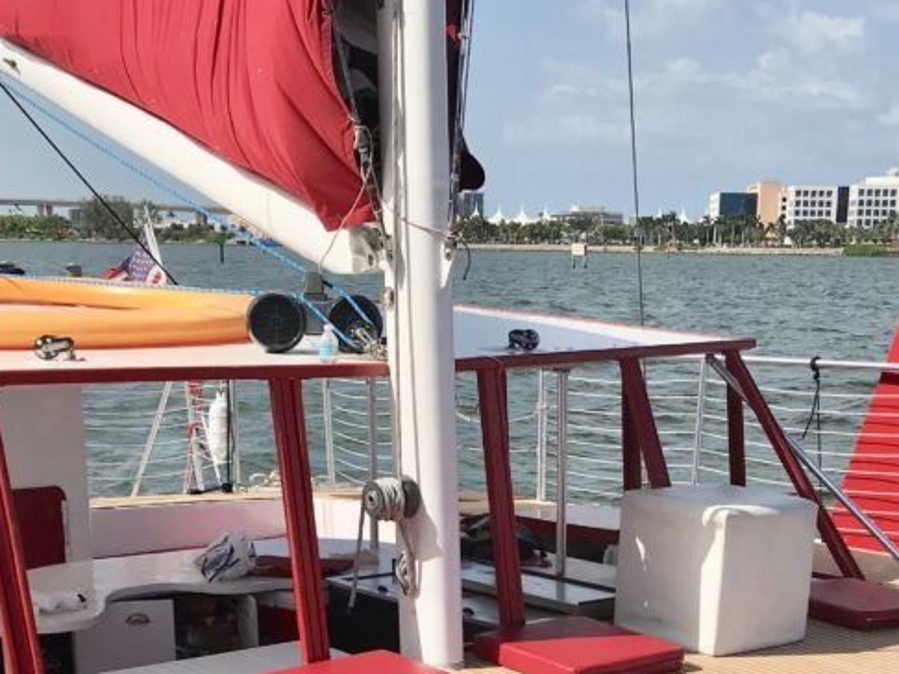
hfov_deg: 32.6
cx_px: 540
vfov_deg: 23.7
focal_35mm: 59
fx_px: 1532
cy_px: 674
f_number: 1.8
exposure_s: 1/4000
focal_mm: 3.99
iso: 20
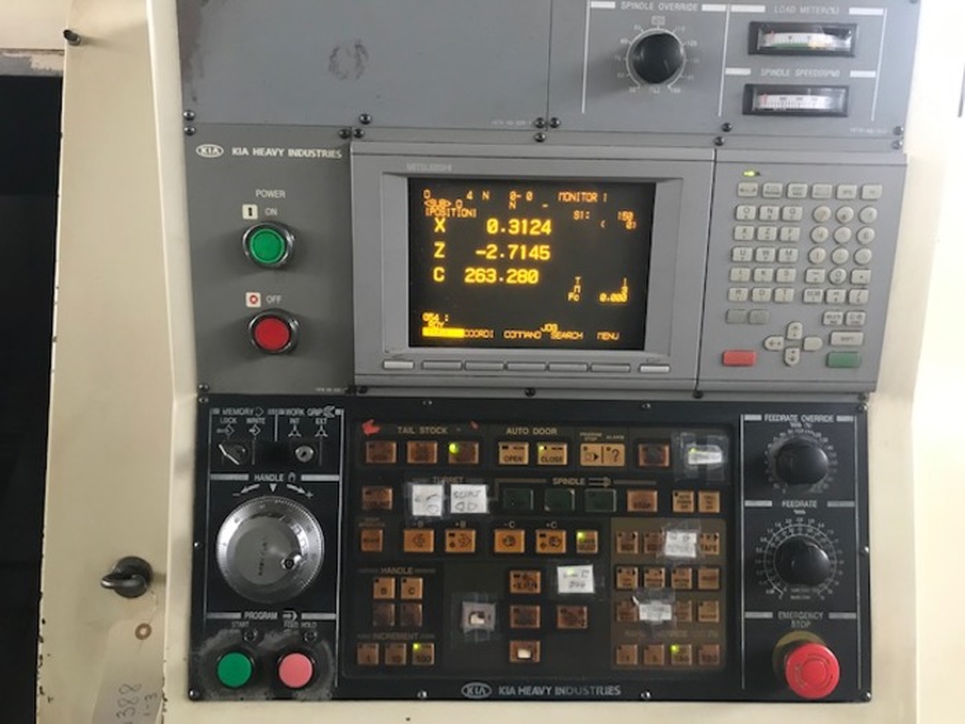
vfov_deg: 49.7
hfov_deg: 63.4
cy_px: 362
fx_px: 781
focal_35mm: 28
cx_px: 482
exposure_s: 1/13
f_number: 1.8
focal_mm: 3.99
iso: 100
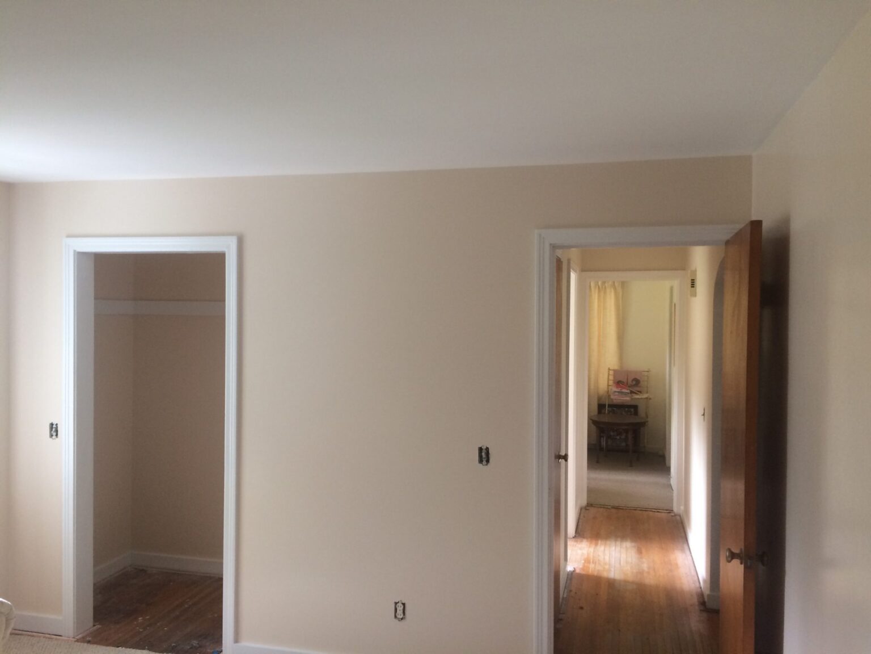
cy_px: 327
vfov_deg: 48.2
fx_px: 730
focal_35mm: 29
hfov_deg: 61.7
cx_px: 436
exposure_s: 1/30
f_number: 2.2
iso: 80
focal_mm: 4.15
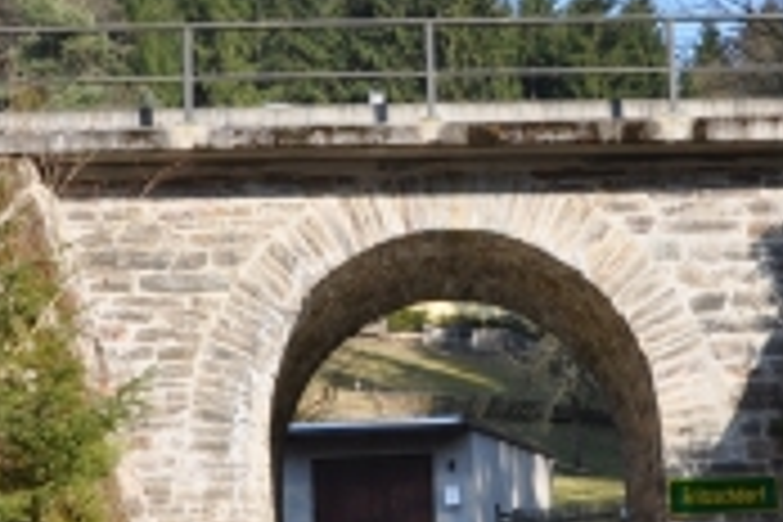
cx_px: 576
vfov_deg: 14.7
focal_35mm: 93
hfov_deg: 21.7
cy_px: 277
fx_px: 2023
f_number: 8
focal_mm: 18
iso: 200
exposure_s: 1/250
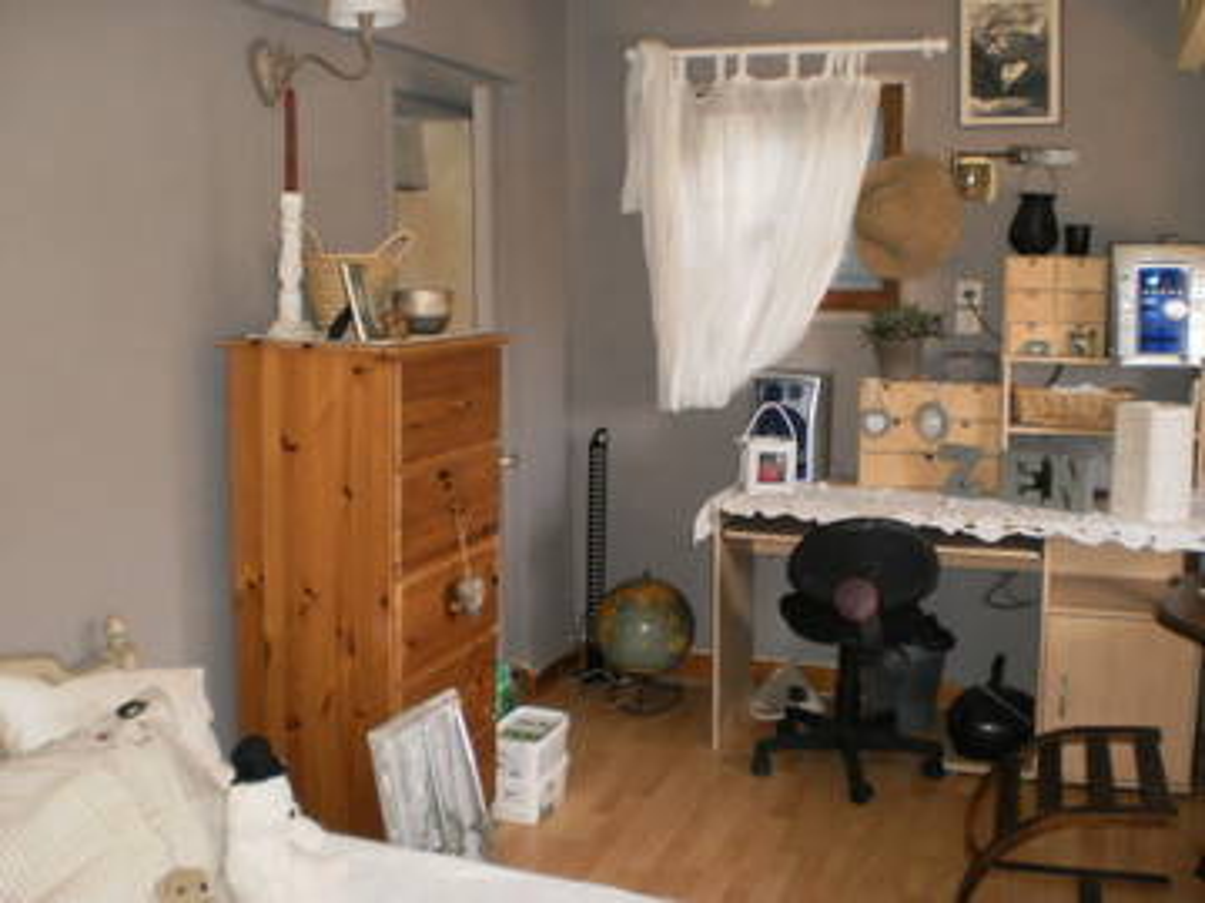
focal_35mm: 36
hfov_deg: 51.4
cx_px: 602
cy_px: 452
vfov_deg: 39.7
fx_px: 1253
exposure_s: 1/30
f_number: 3.1
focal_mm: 6.3
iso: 200
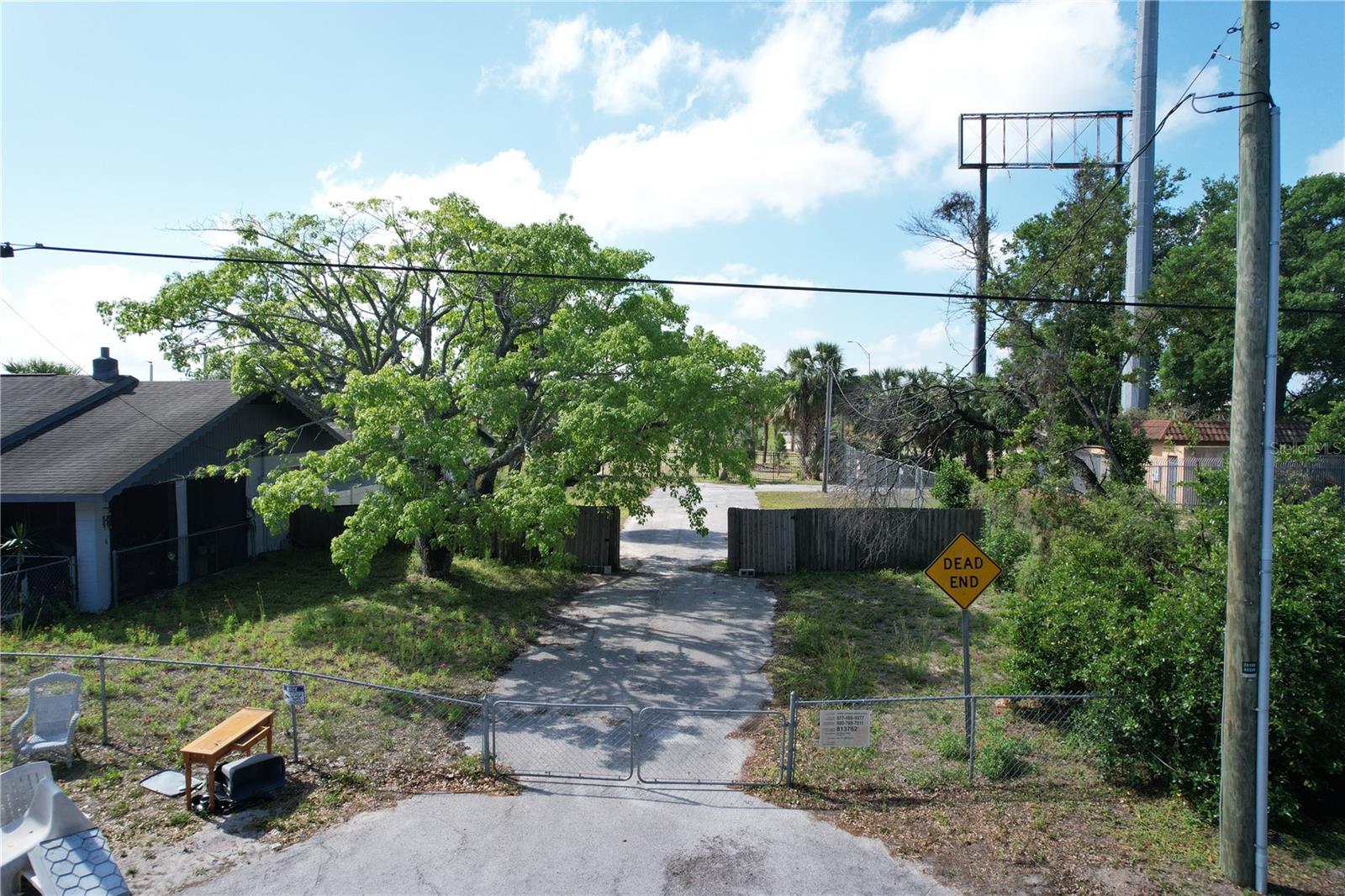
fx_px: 822
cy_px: 448
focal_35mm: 22
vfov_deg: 57.2
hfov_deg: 78.6
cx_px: 672
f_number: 2.8
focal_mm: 8.38
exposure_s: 1/1250
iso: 120
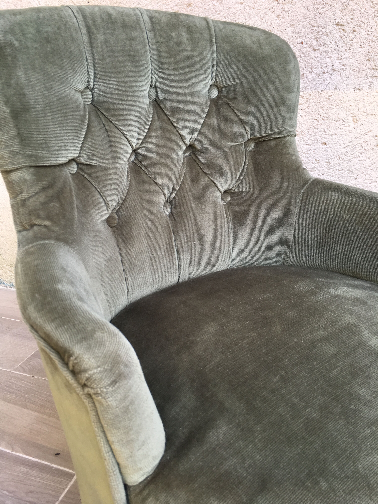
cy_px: 252
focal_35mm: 29
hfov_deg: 48.2
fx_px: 422
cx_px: 189
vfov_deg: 61.7
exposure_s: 1/100
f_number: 2.2
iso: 40
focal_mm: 4.15
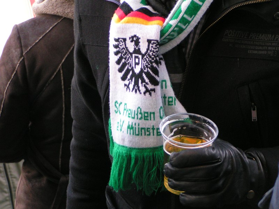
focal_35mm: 136
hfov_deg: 14.5
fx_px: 1096
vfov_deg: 10.9
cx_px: 140
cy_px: 104
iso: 200
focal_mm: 20.9
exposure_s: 1/100
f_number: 3.5
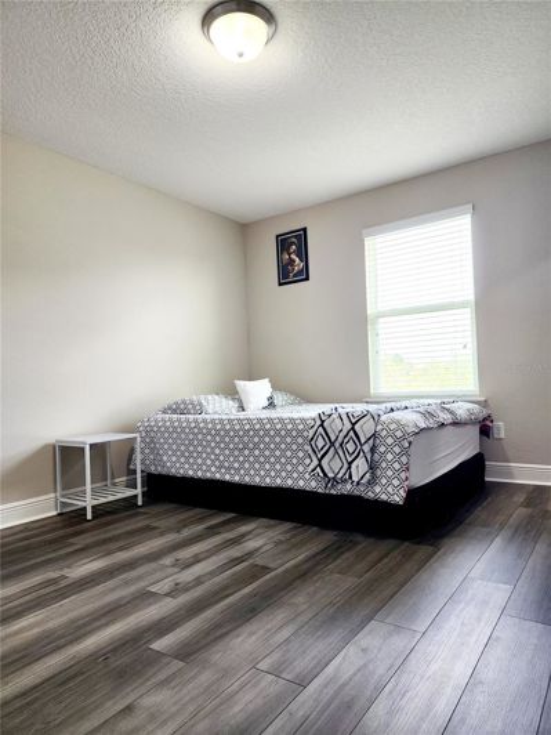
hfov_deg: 58.9
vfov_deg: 73.9
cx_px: 276
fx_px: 488
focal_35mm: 23
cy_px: 368
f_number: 1.8
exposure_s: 1/120
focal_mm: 6.4
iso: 200
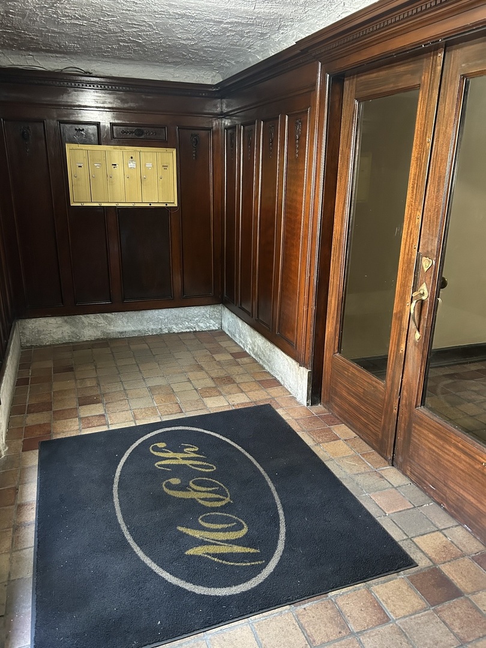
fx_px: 487
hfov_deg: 53.1
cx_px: 243
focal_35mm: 26
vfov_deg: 67.3
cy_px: 324
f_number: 1.5
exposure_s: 1/30
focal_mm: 5.7
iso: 500
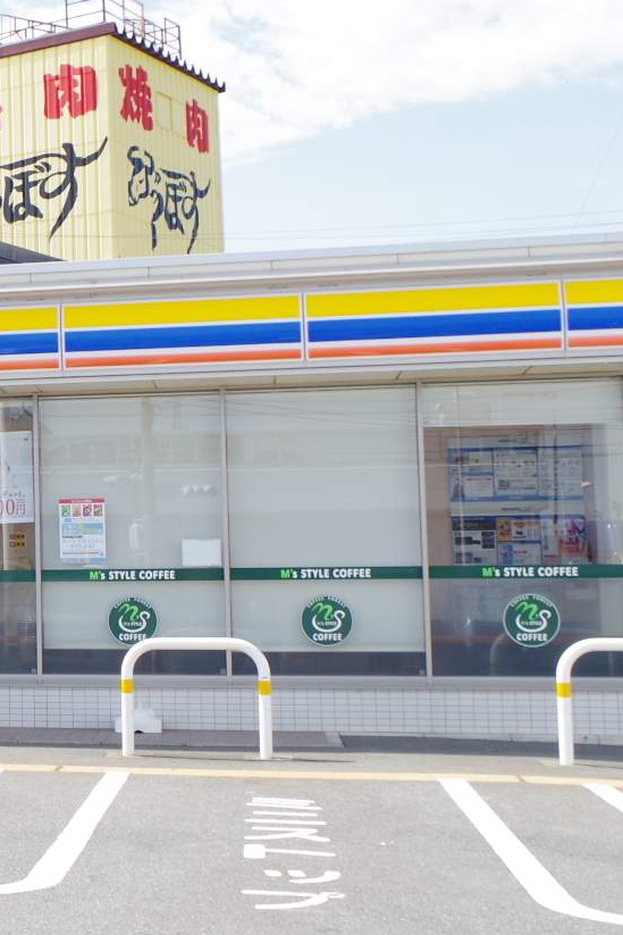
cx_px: -292
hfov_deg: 17.6
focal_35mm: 70
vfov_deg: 28.8
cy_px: 420
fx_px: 1816
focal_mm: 20
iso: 200
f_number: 11
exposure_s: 1/100
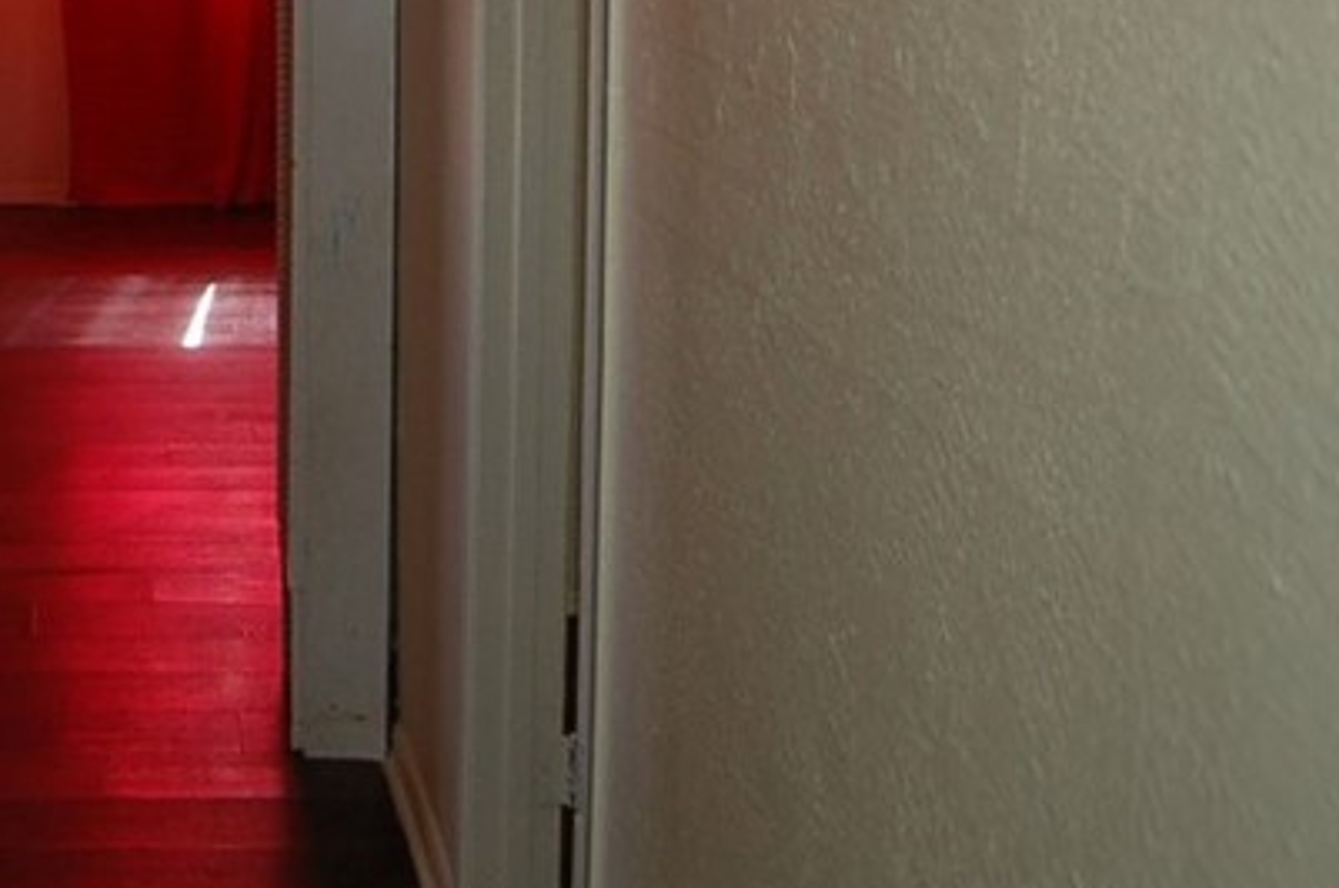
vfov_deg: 19.0
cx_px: 53
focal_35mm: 69
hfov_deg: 27.8
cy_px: -37
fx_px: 2562
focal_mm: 18
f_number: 3.5
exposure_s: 1/60
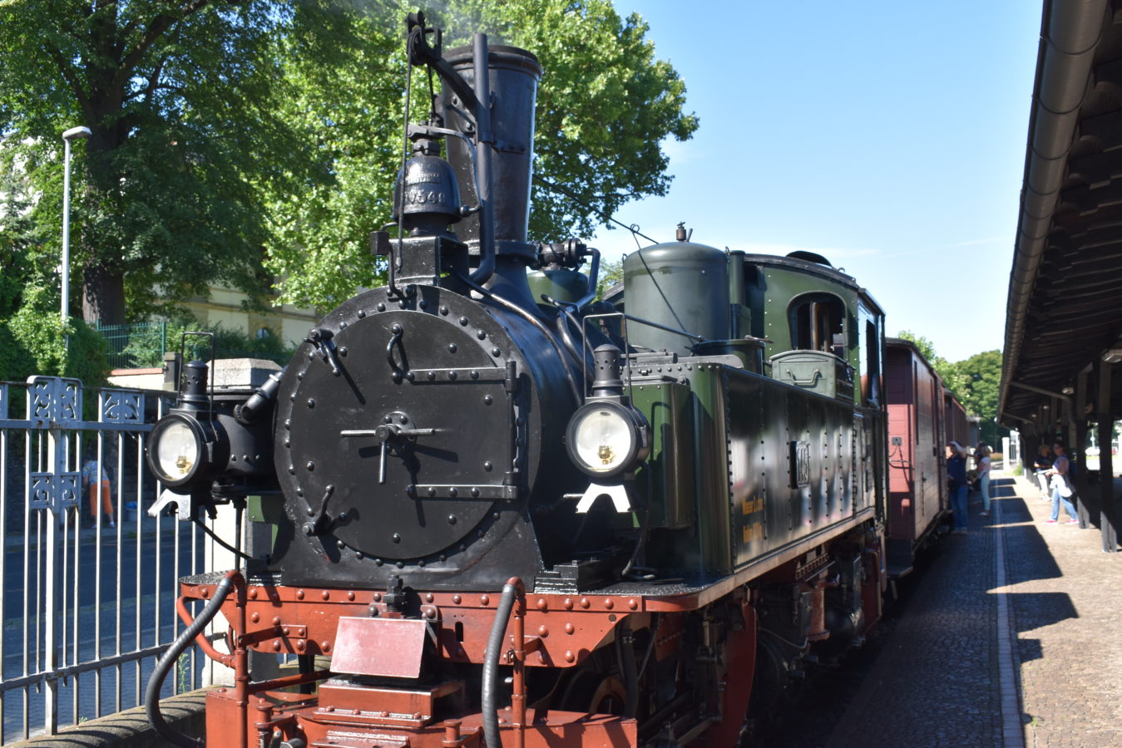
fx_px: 1169
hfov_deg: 51.3
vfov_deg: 35.5
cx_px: 561
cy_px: 374
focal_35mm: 38
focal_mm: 25
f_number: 8
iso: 280
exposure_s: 1/250
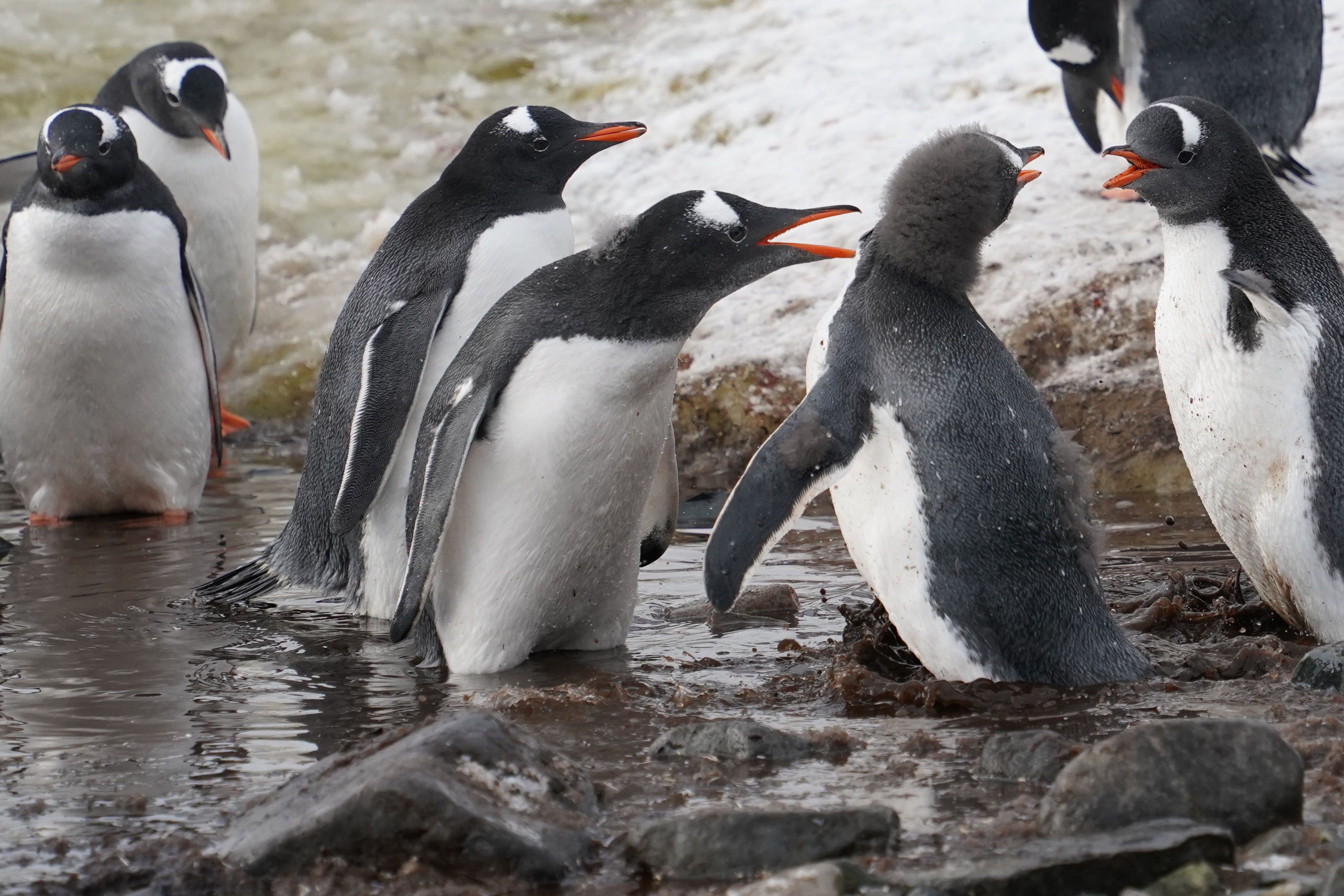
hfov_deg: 8.2
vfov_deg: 5.5
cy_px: 284
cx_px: 1088
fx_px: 9333
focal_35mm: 250
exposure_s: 1/2000
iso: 1250
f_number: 5.6
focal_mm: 133
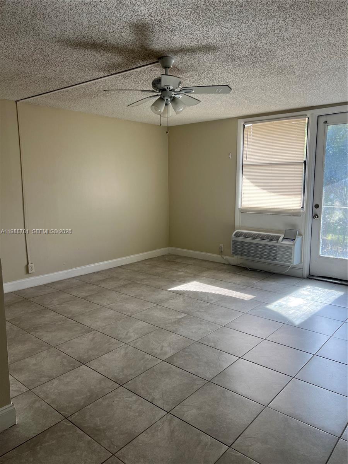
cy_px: 232
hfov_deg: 53.1
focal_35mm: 26
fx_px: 349
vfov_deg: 67.3
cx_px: 174
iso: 40
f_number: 1.5
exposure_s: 1/211
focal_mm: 5.7
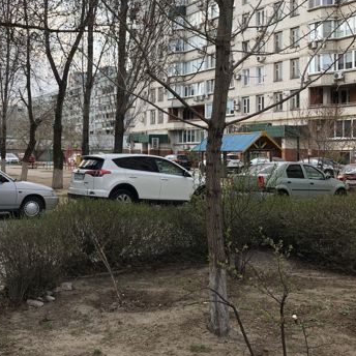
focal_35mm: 46
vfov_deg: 36.7
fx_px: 535
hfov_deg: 35.9
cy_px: 145
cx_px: 85
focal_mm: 4
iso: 20
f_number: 1.8
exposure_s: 1/527
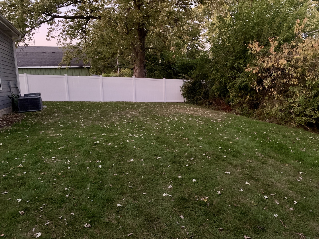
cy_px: 120
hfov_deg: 67.3
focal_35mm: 26
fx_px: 240
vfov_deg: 53.1
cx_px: 160
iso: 640
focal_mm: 4.25
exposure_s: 1/16
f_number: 1.8
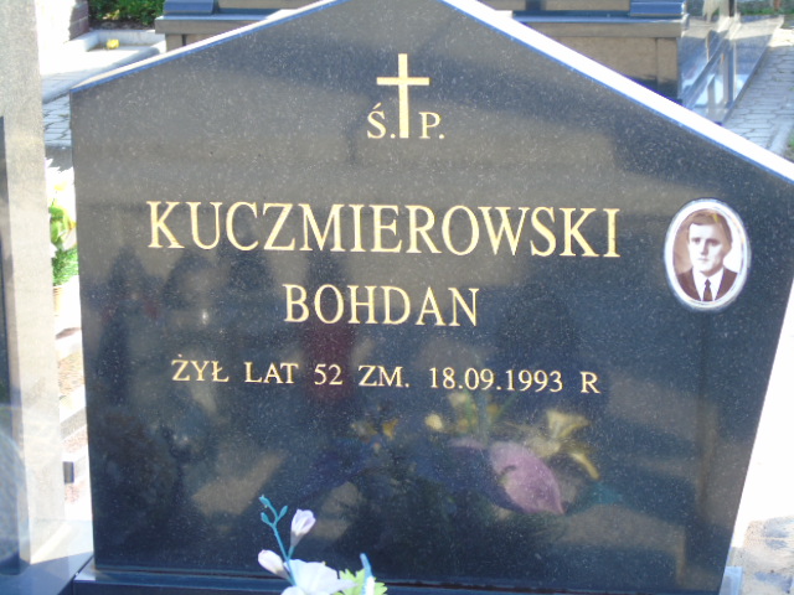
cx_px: 397
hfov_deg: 18.2
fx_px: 2477
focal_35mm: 108
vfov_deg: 13.7
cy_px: 298
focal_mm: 19
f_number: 4.4
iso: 80
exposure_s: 1/30
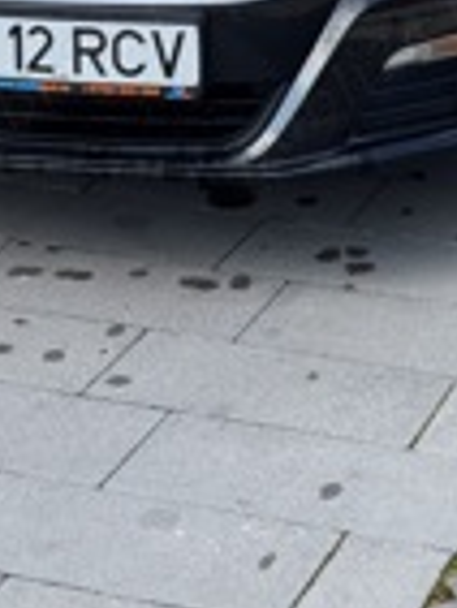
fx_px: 2390
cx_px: 216
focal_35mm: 136
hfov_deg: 10.9
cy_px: -185
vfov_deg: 13.9
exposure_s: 1/1043
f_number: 1.78
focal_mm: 6.76
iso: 64
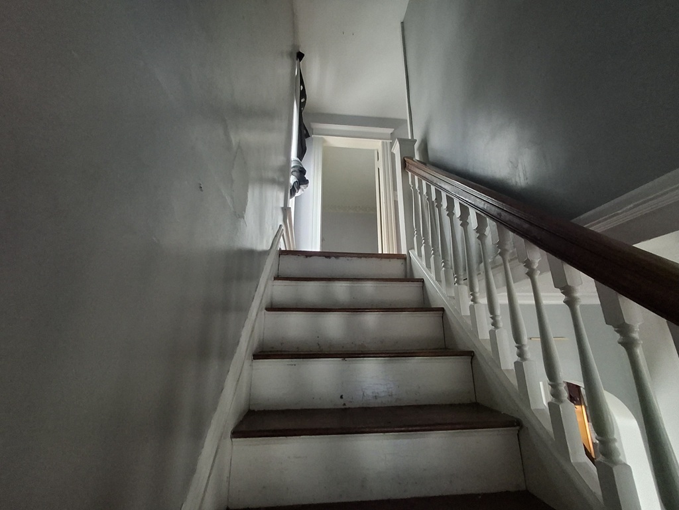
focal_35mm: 16
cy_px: 255
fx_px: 314
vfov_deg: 78.1
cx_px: 340
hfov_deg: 94.5
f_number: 2.2
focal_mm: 1.64
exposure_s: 1/30
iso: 250
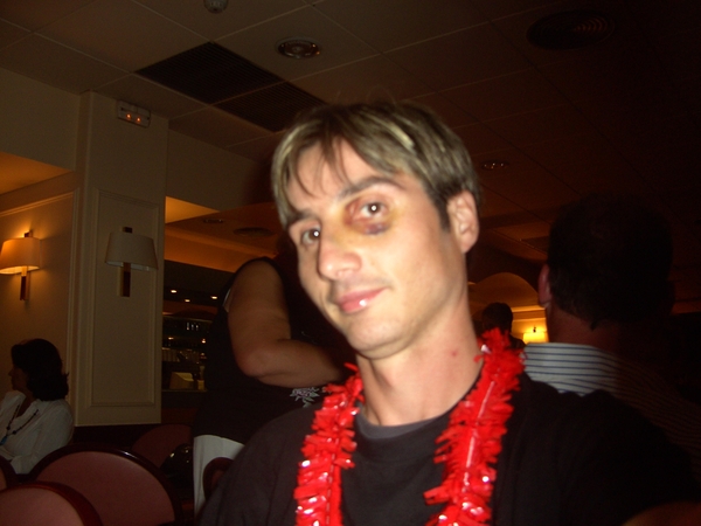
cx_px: 350
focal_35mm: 37
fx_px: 749
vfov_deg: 38.7
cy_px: 263
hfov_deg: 50.1
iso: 64
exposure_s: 1/50
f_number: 2.8
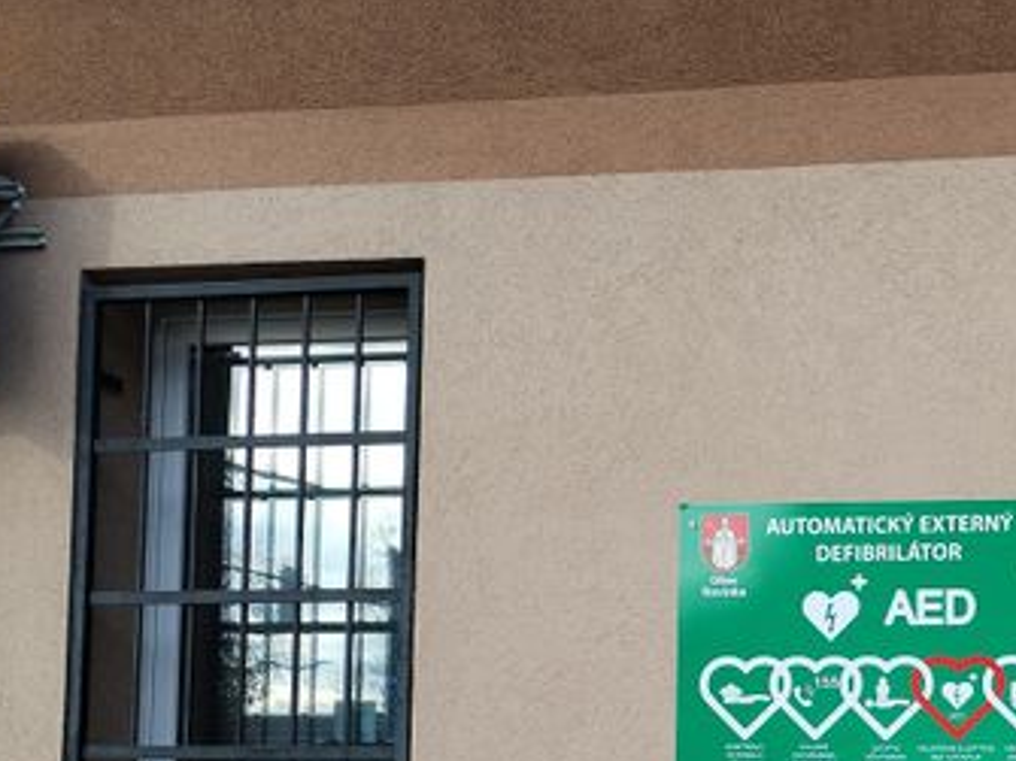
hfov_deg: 31.2
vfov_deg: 23.8
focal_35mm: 59
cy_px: 746
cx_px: 919
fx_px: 1731
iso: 100
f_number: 1.8
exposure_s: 1/536
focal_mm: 4.75
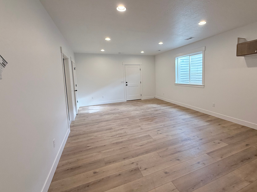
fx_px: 126
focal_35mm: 17
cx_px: 144
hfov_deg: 90.6
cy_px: 88
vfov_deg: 74.6
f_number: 2.2
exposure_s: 1/120
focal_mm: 2.22
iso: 160
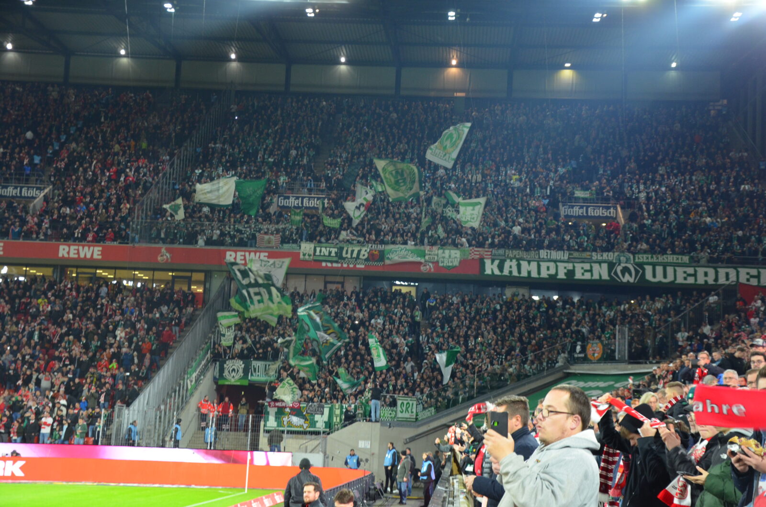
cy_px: 254
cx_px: 383
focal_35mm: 52
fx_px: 1115
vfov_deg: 25.6
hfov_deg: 37.9
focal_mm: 35
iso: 800
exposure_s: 1/50
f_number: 4.5
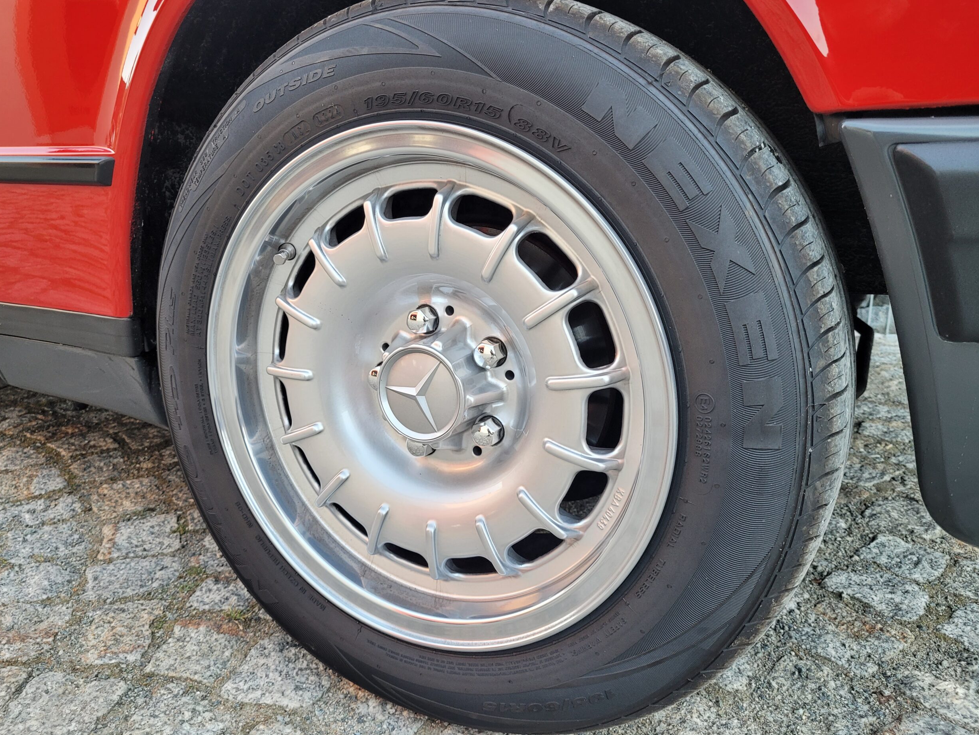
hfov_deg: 65.3
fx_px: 764
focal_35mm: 27
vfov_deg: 51.3
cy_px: 356
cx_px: 472
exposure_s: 1/100
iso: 200
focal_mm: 5.4
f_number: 1.8
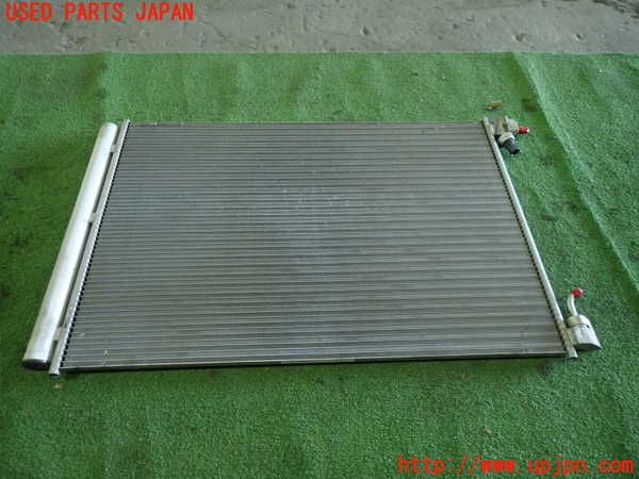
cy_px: 240
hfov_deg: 69.4
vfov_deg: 54.9
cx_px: 320
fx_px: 461
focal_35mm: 25
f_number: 2
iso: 250
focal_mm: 4.5
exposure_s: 1/30
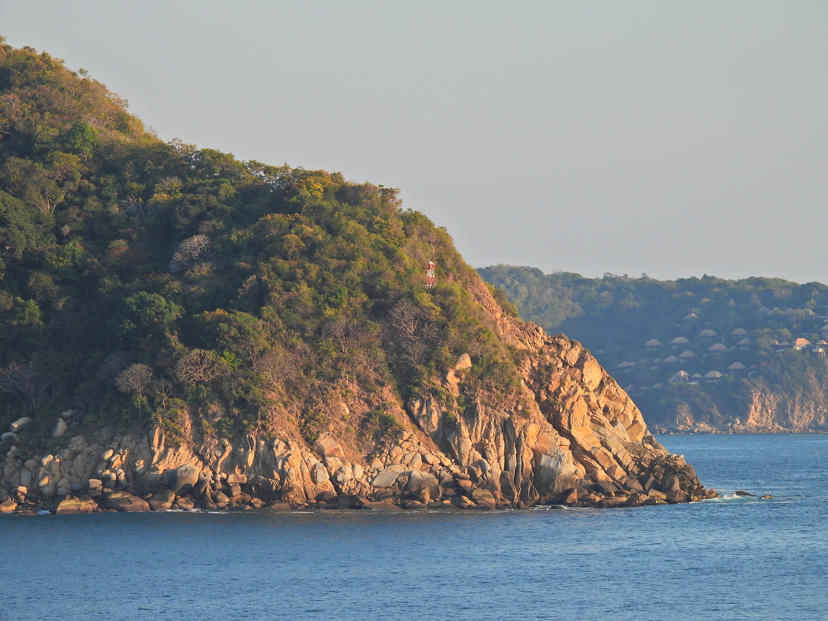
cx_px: 414
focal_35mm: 300
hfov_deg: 6.6
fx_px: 7176
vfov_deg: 5.0
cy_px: 310
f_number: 5
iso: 100
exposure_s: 1/500
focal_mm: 53.5
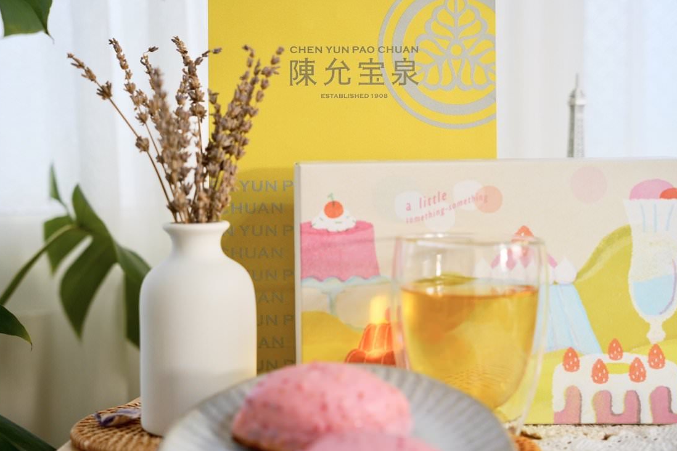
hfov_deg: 33.5
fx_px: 1124
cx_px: 342
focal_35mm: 60
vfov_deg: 22.7
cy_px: 216
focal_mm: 54.7
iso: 400
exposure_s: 1/160
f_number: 4
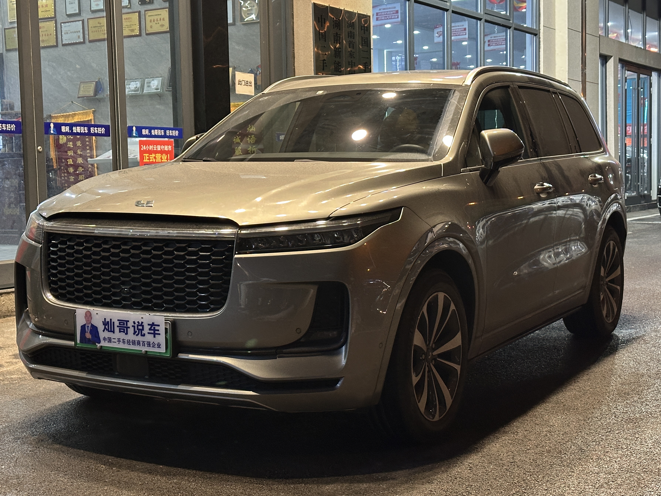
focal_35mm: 54
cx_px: 310
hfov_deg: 35.5
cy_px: 229
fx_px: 1031
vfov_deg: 27.0
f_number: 1.78
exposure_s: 1/33
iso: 250
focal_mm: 6.86
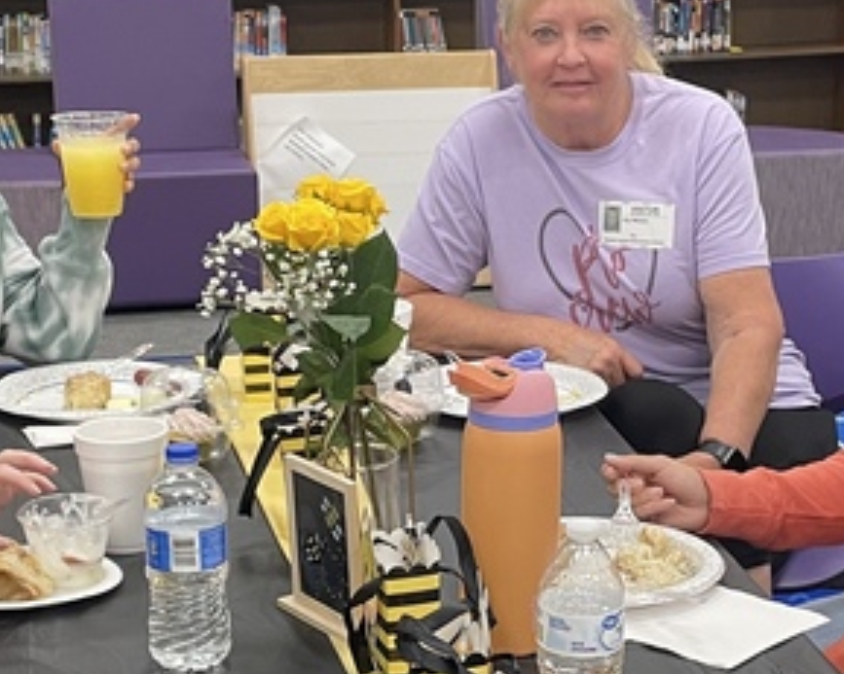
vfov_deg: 17.0
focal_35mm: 90
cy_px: 479
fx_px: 2247
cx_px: 496
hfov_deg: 21.2
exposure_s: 1/84
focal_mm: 4.2
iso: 125
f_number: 1.6
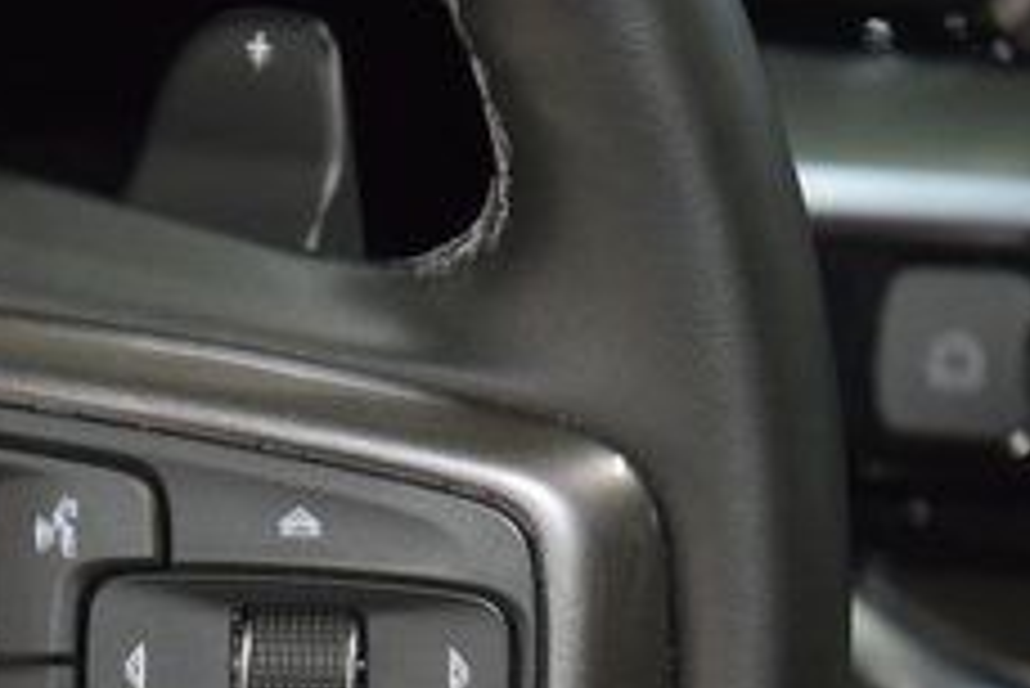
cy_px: 654
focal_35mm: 294
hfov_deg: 7.0
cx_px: 333
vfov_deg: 4.7
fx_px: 8417
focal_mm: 70
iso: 2500
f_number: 4.5
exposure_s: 1/30
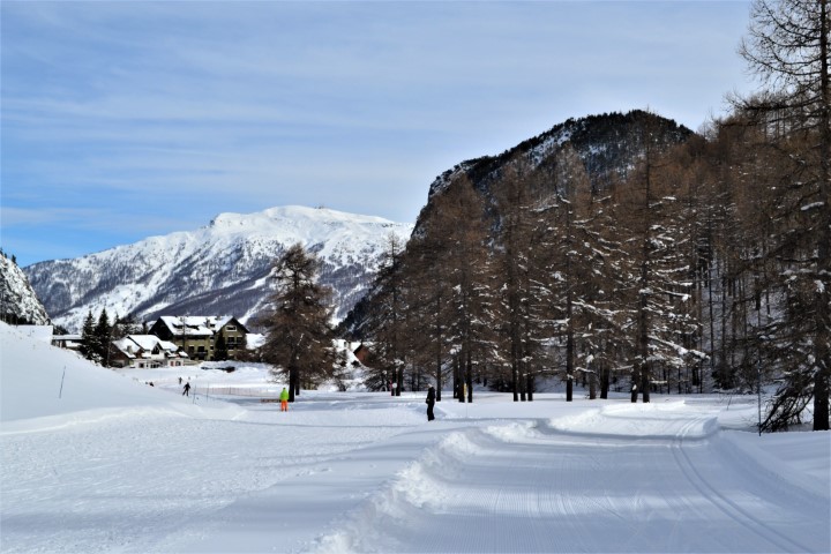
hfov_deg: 33.4
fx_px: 1385
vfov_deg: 22.6
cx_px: 416
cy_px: 277
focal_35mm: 60
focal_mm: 40
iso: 400
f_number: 11
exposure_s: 1/500
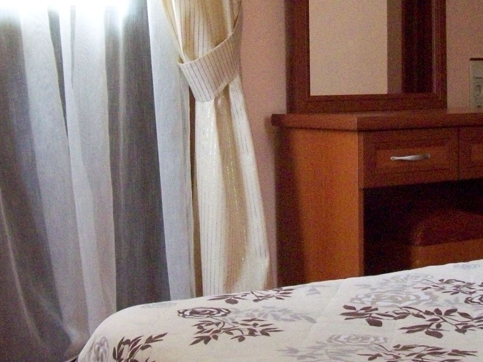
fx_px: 1004
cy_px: 158
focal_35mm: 72
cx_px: 238
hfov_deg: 27.0
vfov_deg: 20.4
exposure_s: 1/64
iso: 522
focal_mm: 6
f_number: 2.7
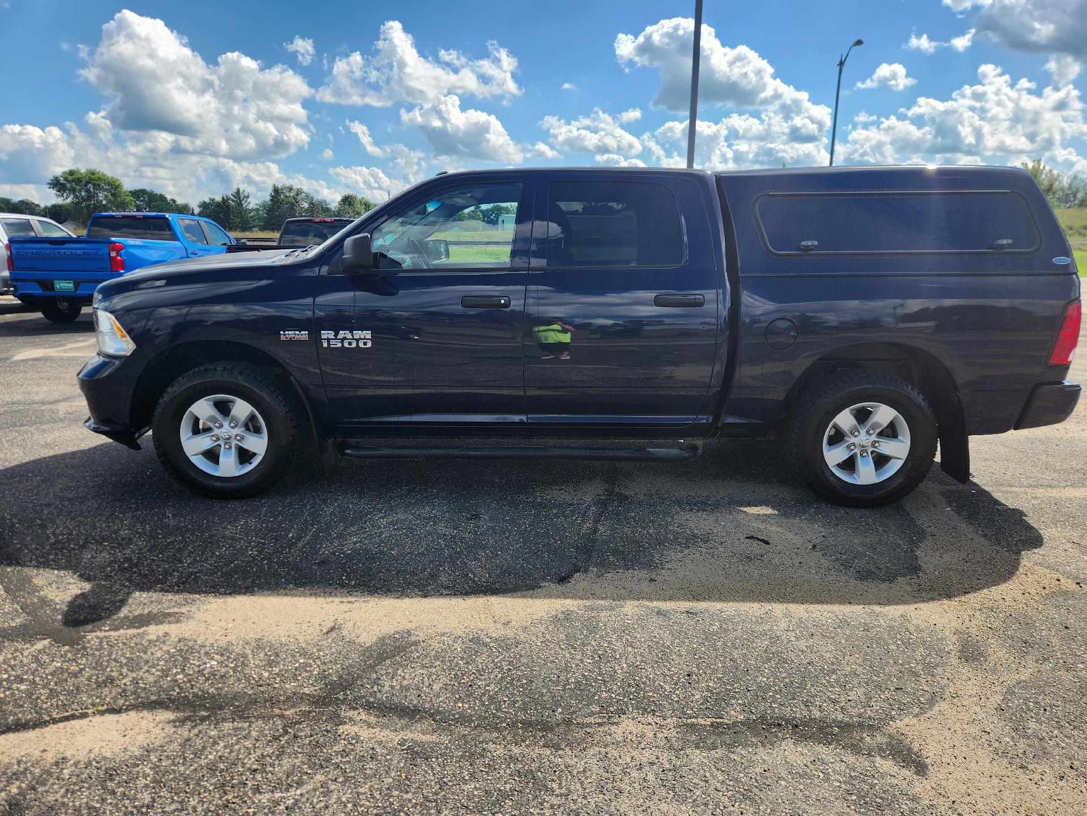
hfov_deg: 73.9
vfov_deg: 58.9
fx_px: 722
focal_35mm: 23
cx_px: 544
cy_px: 408
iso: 20
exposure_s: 1/1472
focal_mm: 5.4
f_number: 1.8
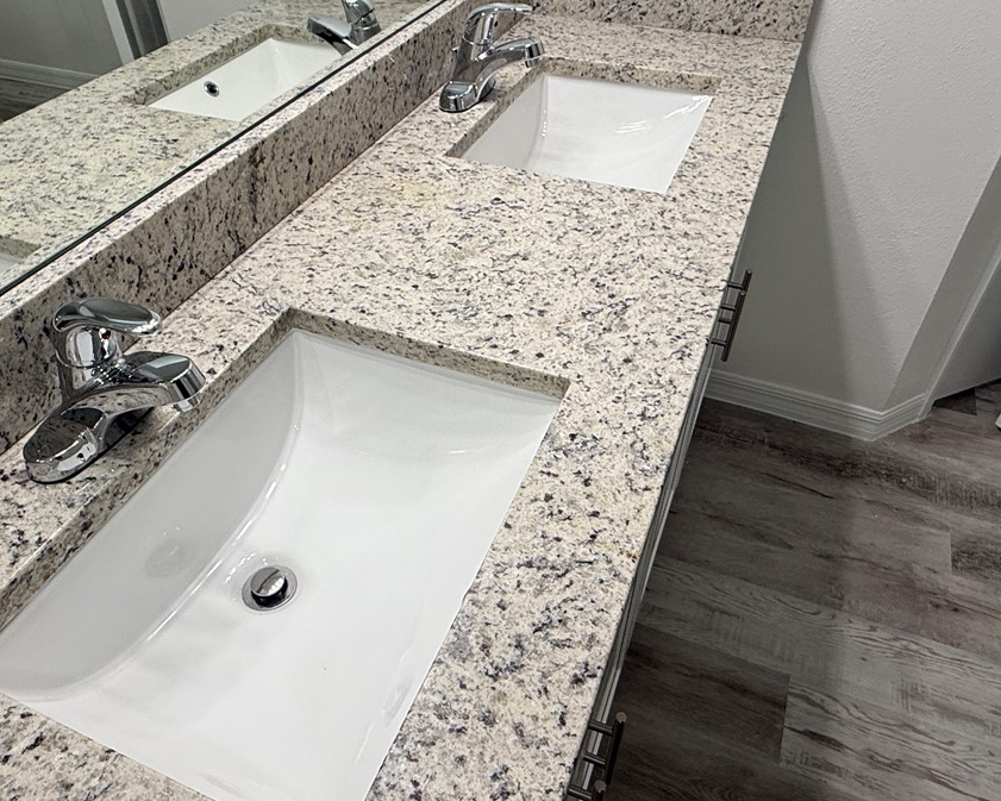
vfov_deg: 54.9
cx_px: 473
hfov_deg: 66.0
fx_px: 770
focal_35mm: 26
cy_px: 398
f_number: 2.2
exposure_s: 1/120
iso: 100
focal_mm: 2.22
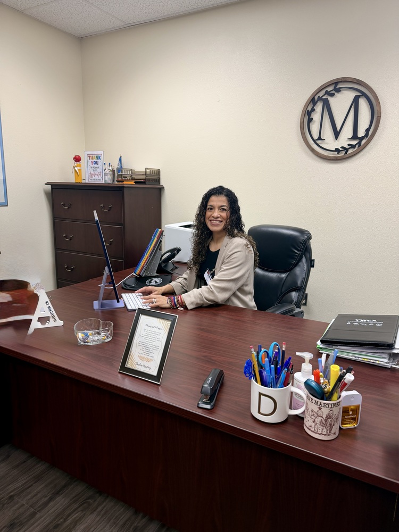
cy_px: 266
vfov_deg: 71.6
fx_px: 369
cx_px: 200
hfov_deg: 56.8
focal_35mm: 24
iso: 160
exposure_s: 1/60
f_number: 1.78
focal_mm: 6.76
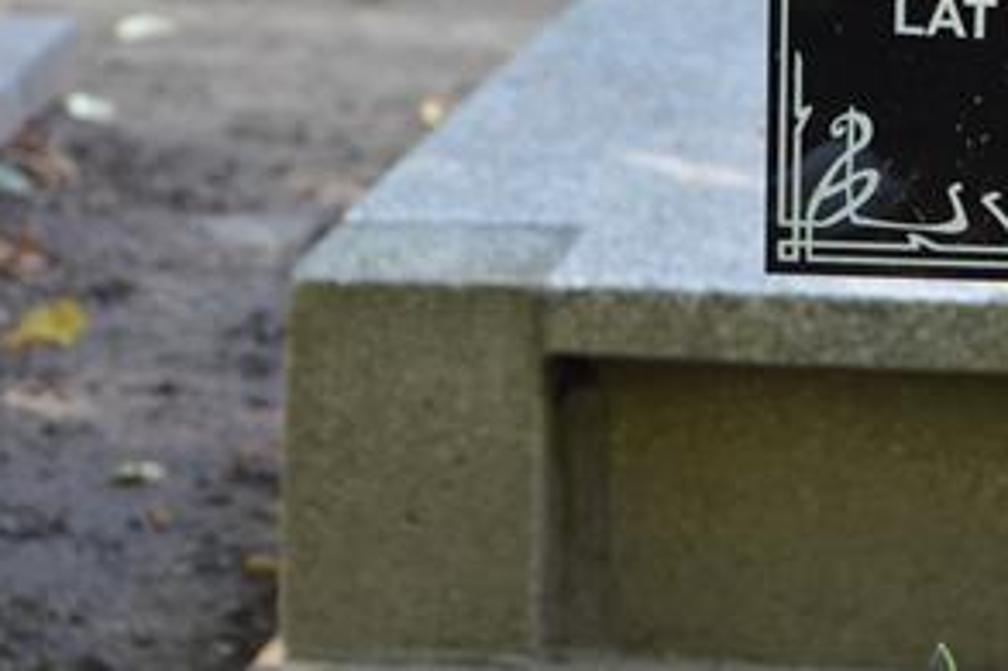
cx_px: 846
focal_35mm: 262
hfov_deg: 7.8
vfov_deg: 5.2
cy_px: 55
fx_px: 7332
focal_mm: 80
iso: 500
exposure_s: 1/60
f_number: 5.3
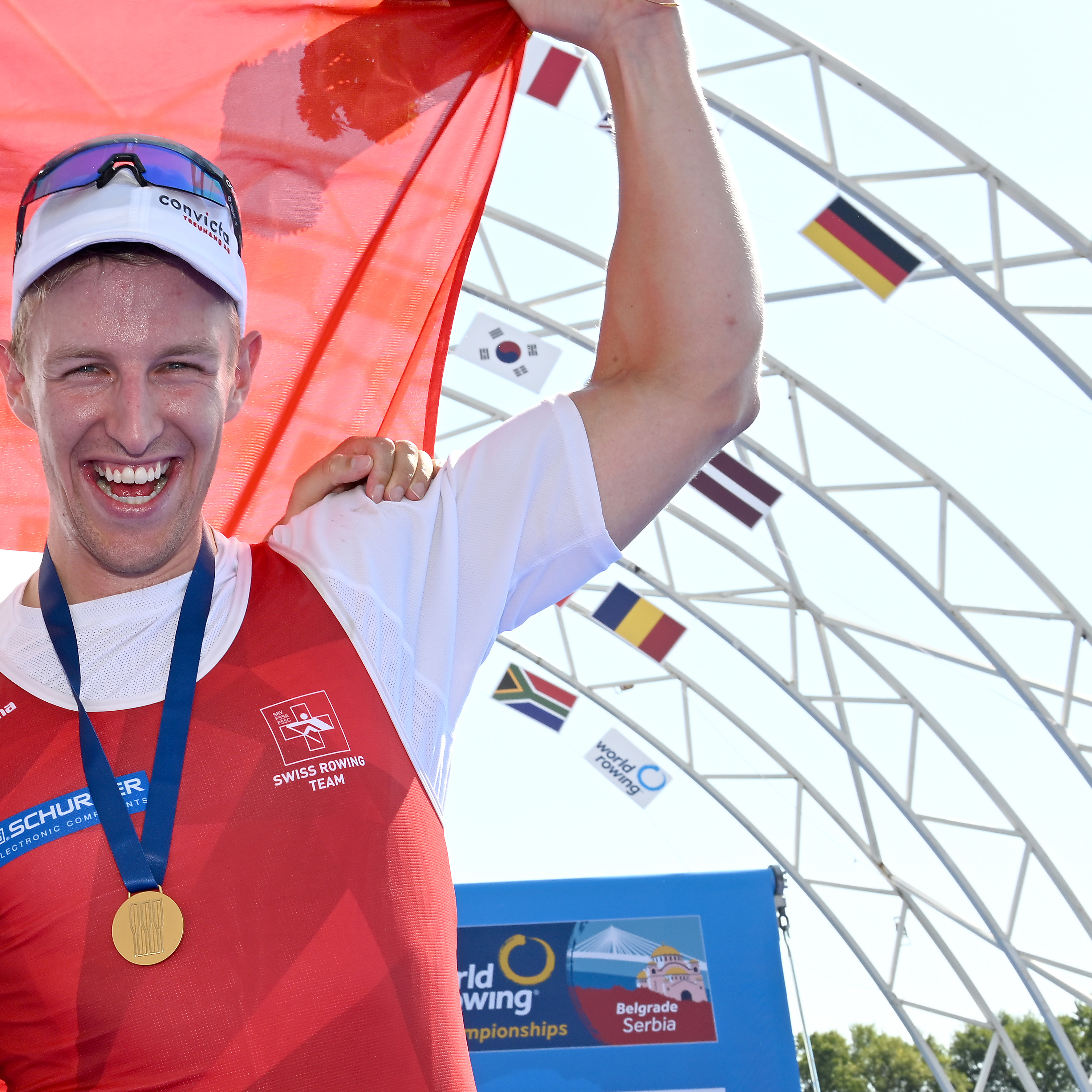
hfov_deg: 28.1
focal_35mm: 56
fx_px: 1999
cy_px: 785
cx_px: -85
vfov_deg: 30.2
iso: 160
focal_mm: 24
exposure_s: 1/200
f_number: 9
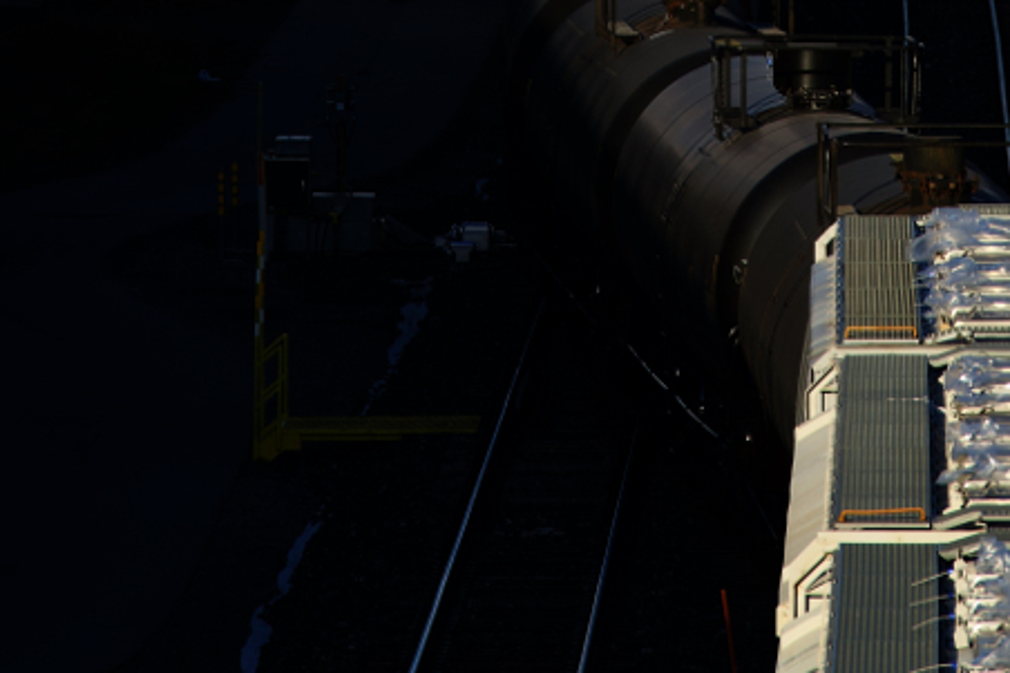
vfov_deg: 2.9
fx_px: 13096
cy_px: -260
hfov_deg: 4.4
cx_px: 856
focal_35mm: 467
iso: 320
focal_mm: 165
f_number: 8
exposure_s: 1/640
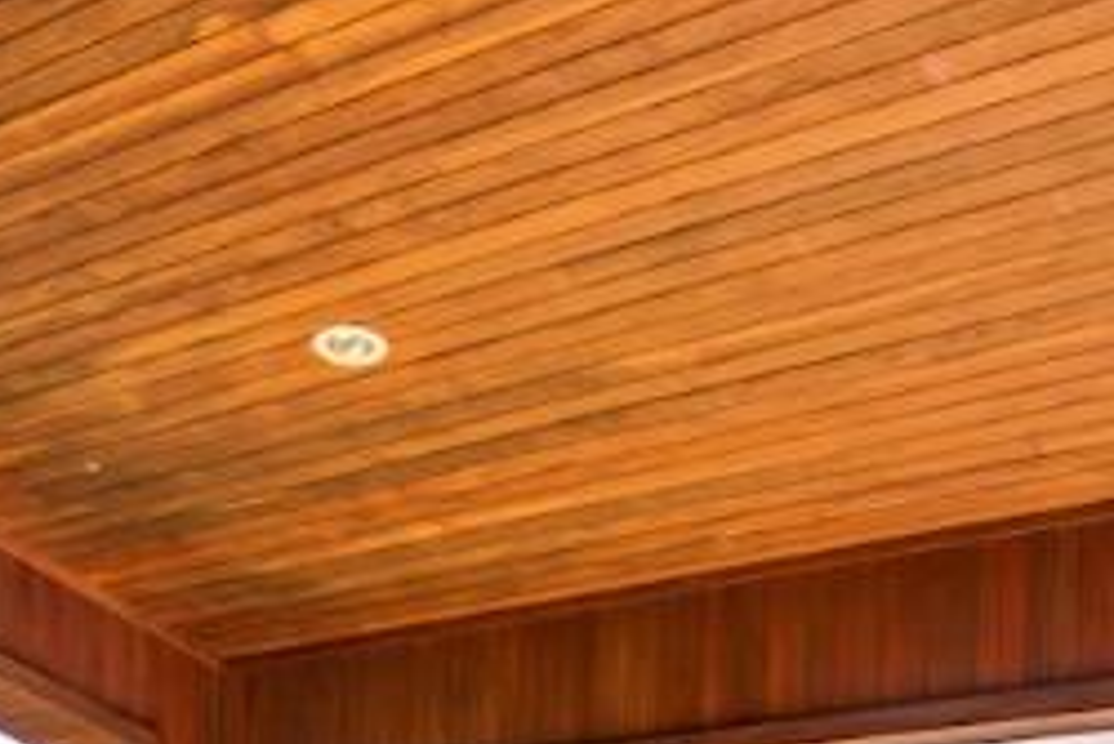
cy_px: 1145
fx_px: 2601
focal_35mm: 84
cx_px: -174
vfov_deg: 15.0
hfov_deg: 22.5
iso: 100
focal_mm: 14
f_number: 14
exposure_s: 1/50
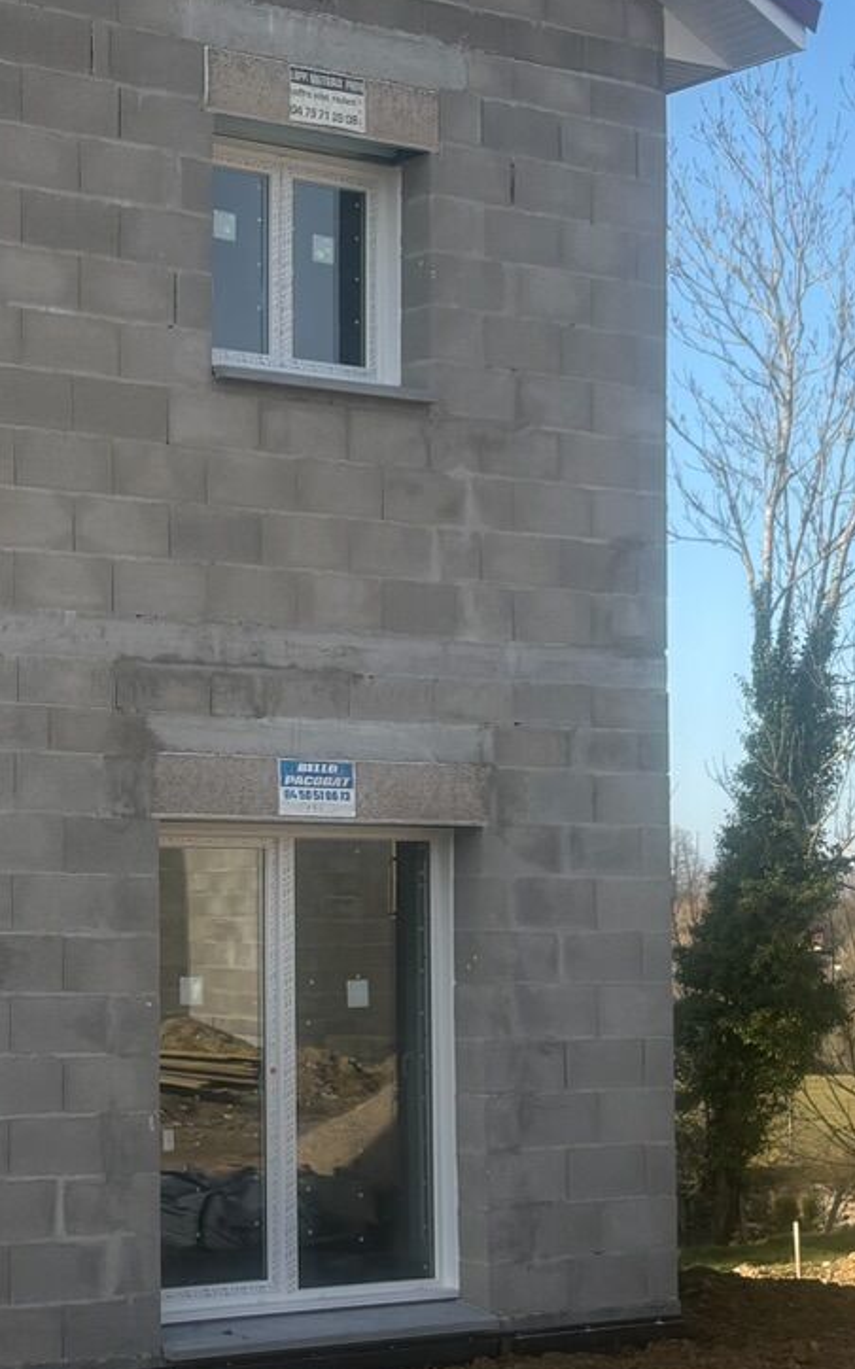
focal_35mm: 78
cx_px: 45
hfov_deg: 16.4
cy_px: 762
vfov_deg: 26.5
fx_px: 2910
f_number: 1.6
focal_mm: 5.96
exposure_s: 1/1901
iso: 50
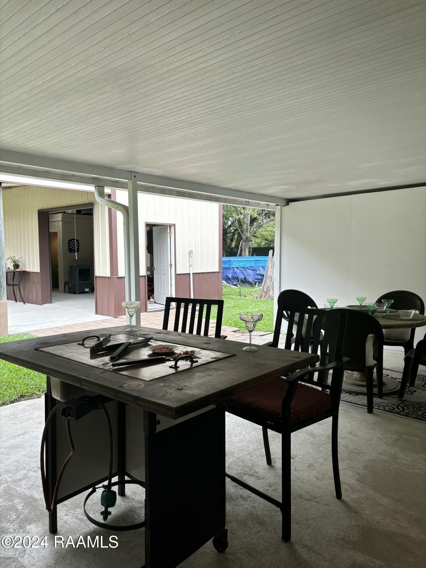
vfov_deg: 67.3
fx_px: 427
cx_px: 213
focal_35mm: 26
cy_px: 284
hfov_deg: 53.1
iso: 40
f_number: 1.6
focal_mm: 5.96
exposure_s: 1/121
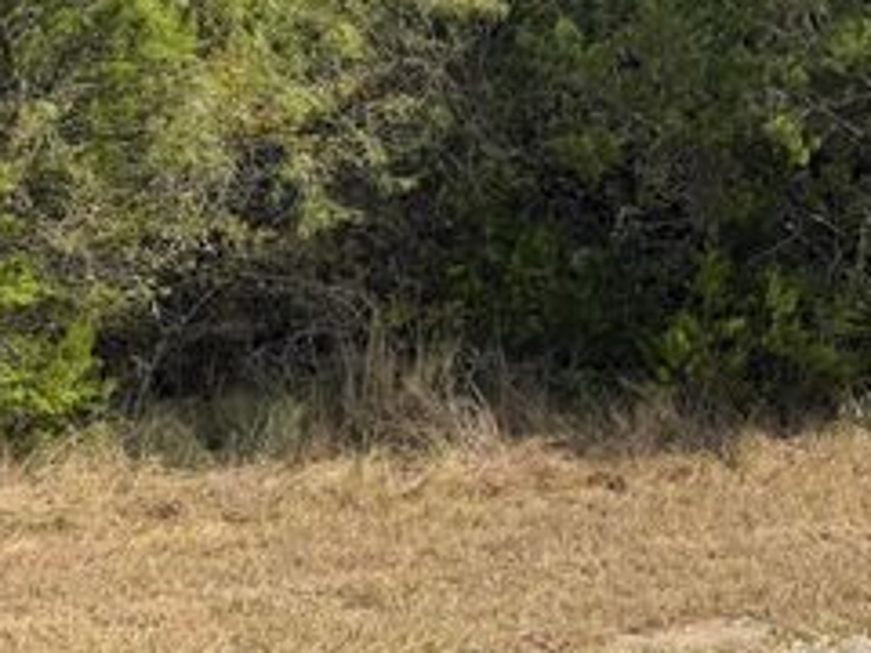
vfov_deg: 28.1
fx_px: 1258
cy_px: 74
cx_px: 755
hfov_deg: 36.2
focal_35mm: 50
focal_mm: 6.76
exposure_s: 1/2506
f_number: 1.78
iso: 80
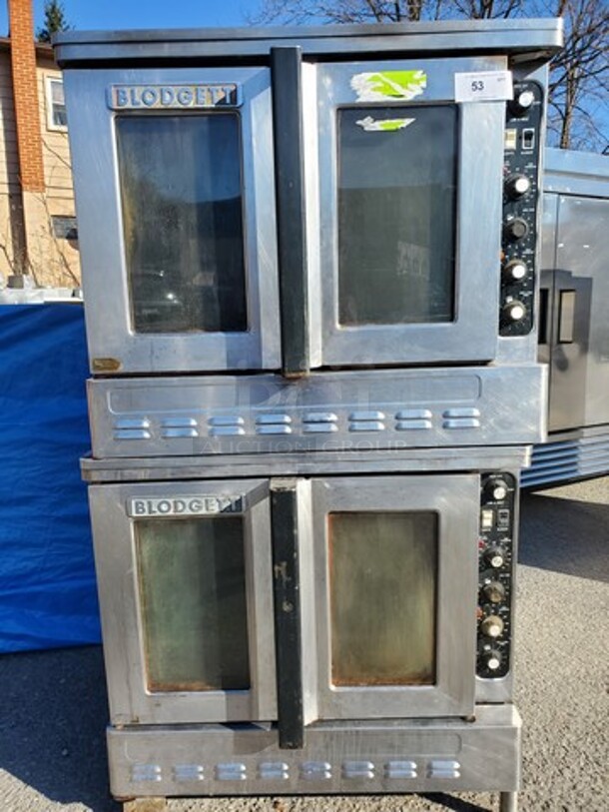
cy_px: 406
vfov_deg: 67.3
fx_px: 610
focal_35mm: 26
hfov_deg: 53.1
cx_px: 304
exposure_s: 1/820
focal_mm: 4.3
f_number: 2.4
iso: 50
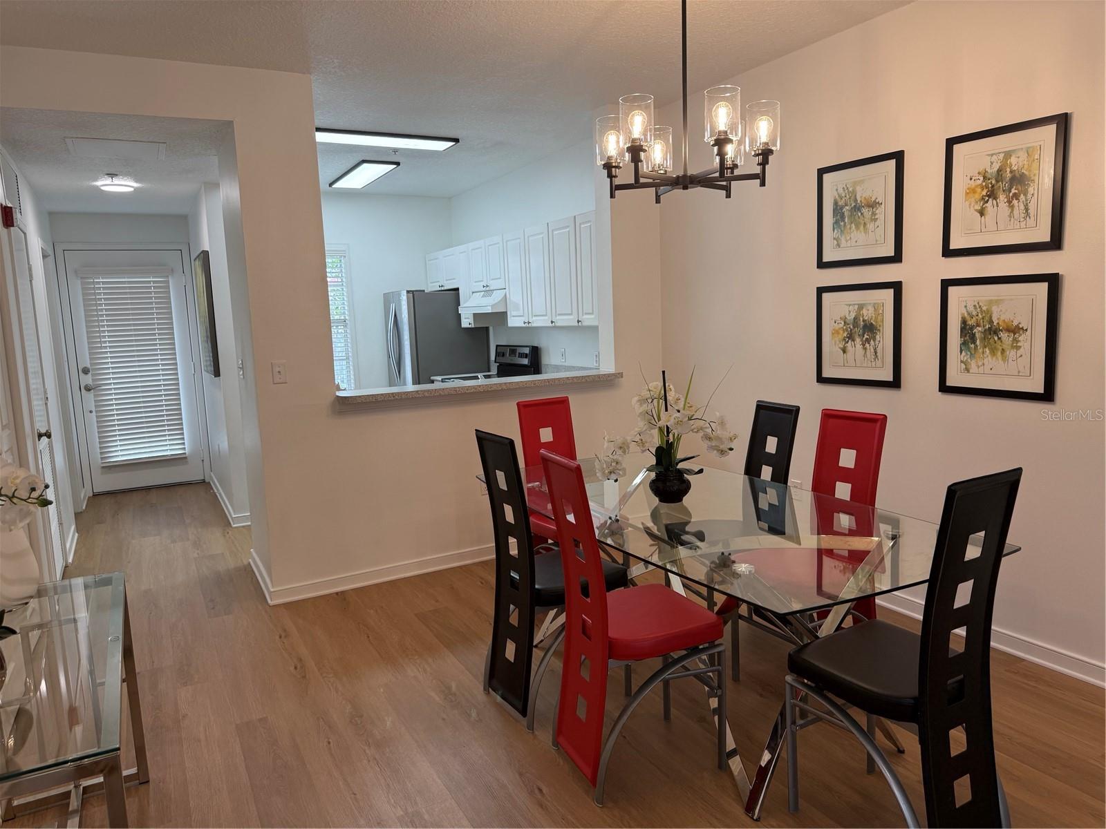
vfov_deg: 56.8
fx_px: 767
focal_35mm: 24
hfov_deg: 71.6
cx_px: 553
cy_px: 414
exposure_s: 1/171
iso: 125
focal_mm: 6.76
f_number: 1.78
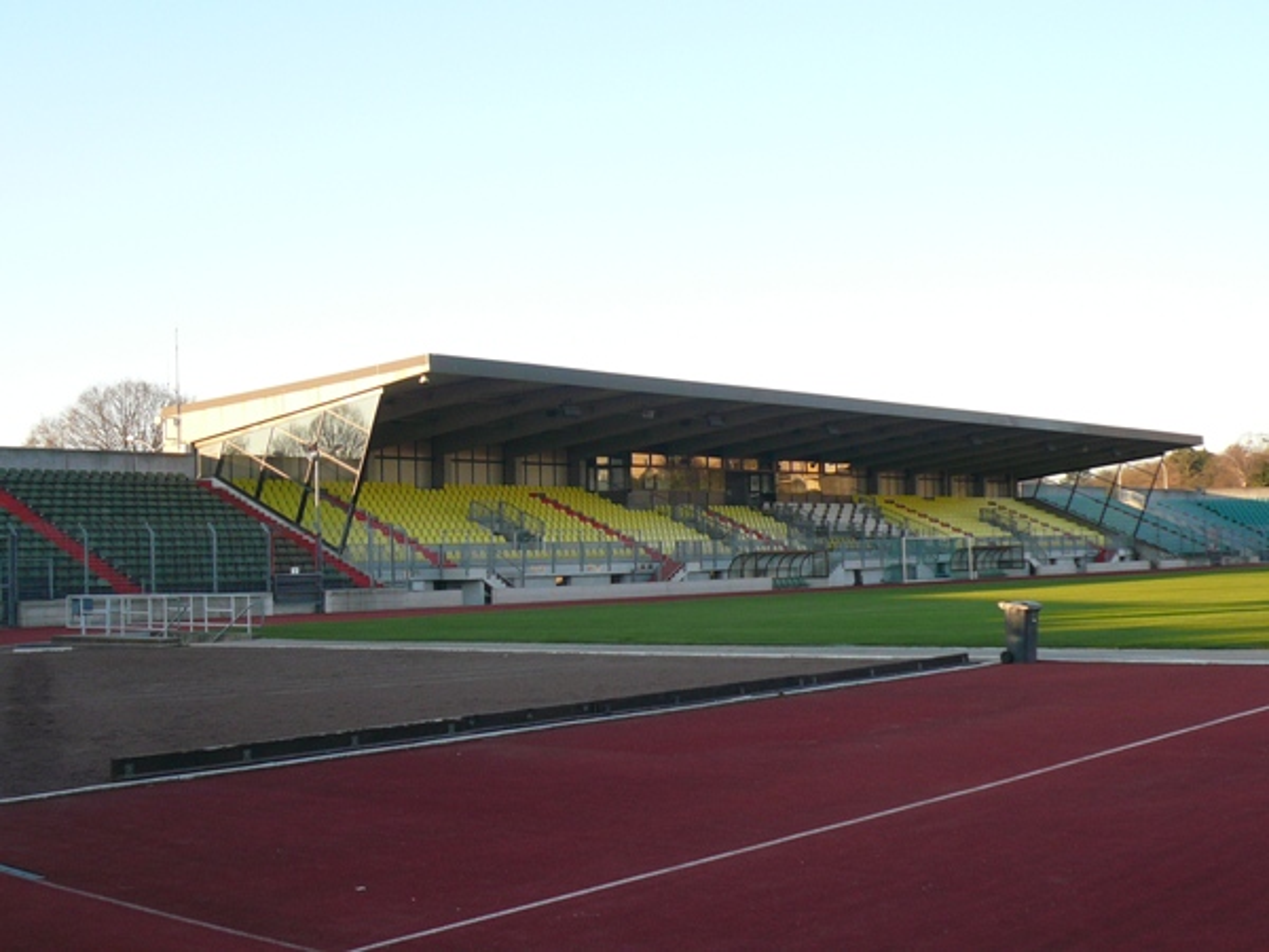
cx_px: 634
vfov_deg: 30.9
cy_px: 476
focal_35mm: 47
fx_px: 1723
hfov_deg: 40.4
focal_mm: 6.4
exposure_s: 1/200
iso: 100
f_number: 3.2
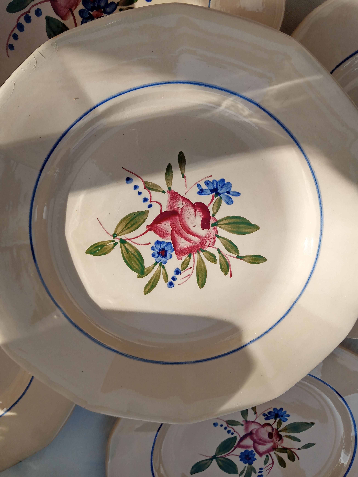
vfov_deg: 63.4
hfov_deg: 49.7
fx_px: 386
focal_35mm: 28
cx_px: 179
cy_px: 238
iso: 114
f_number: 1.8
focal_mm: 3.57
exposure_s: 1/1873
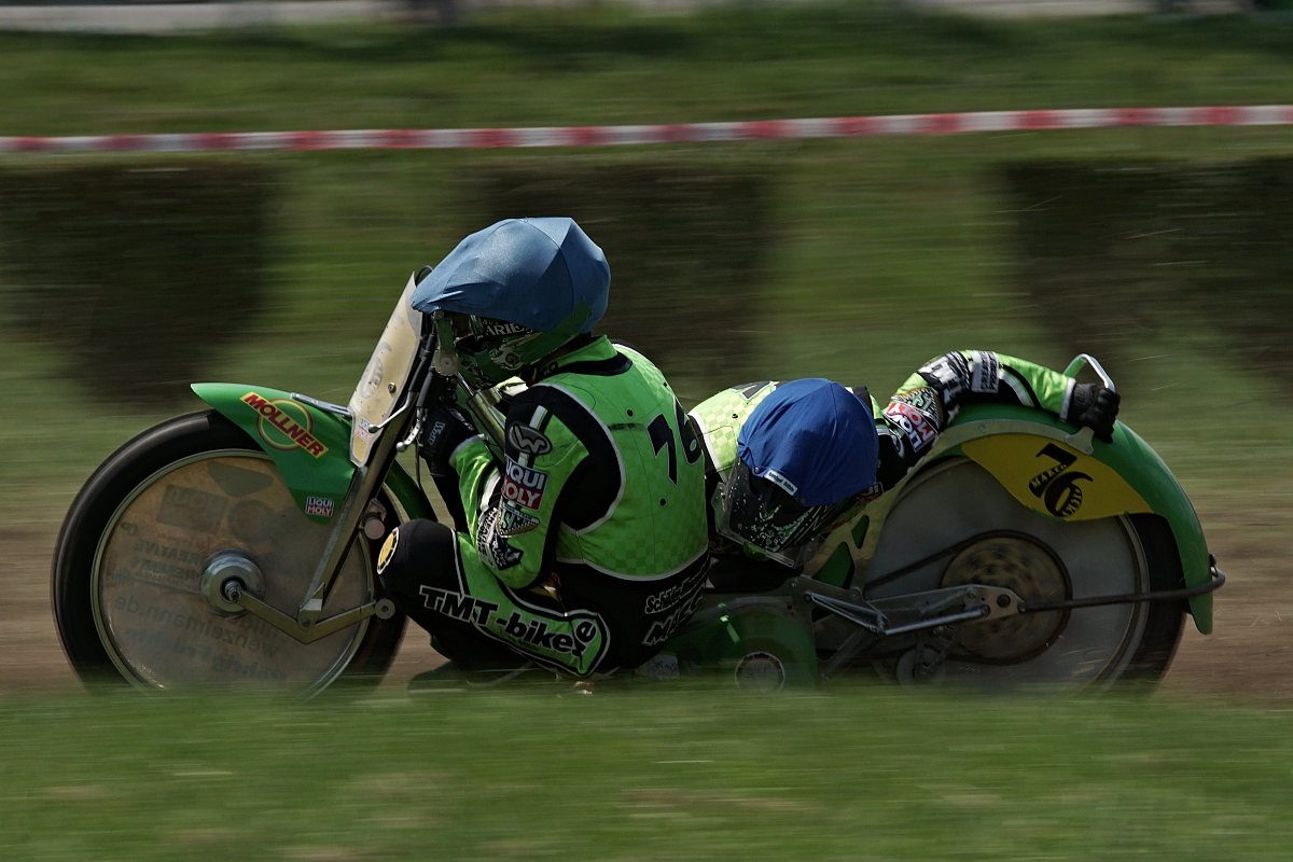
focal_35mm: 495
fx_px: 17777
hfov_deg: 4.2
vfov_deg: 2.8
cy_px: 431
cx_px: 646
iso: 200
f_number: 20
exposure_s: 1/200
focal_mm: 330
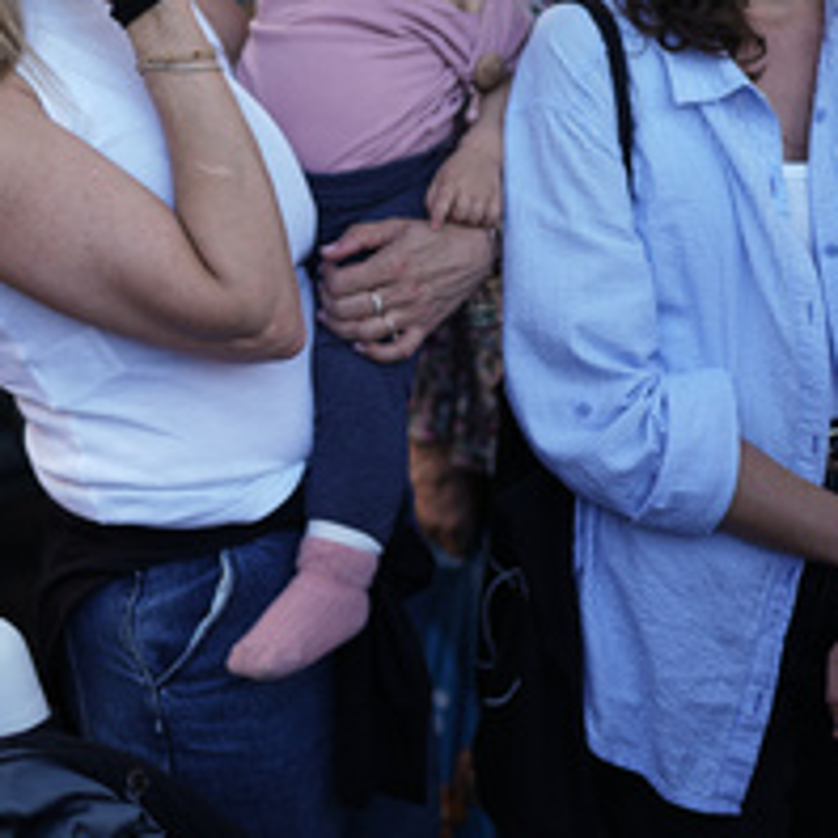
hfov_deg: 22.4
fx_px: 2109
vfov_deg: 22.3
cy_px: 239
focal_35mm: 77
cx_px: 258
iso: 64
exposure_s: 1/640
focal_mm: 35
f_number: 1.4
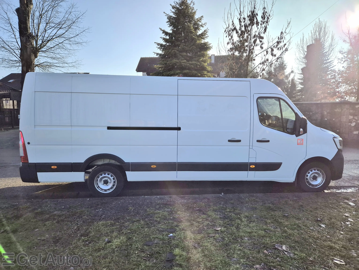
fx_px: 239
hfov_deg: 73.9
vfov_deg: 58.9
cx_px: 180
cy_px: 135
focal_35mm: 23
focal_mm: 5.4
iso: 25
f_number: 1.8
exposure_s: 1/3333
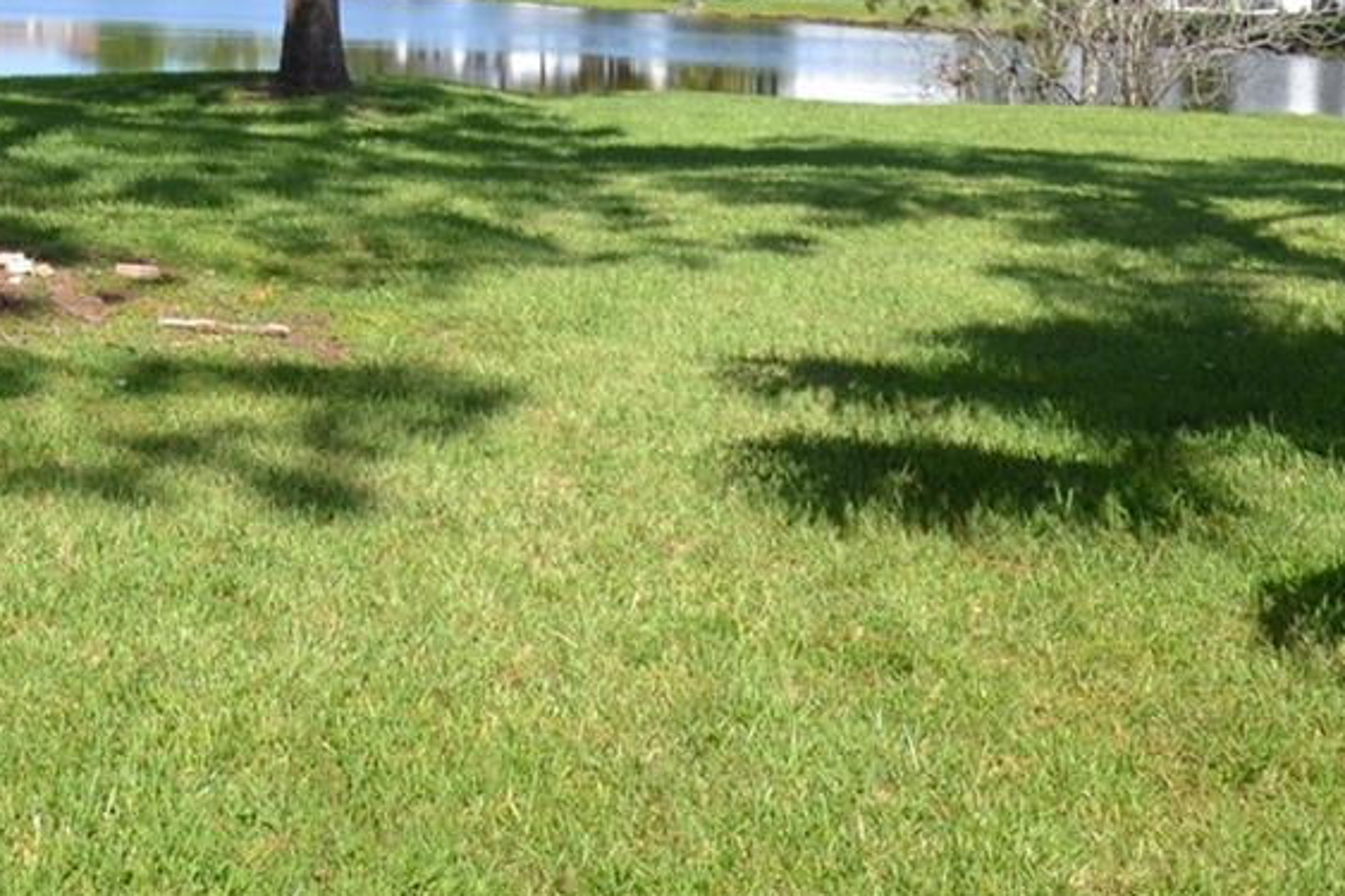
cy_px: -303
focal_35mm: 55
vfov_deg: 21.7
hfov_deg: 33.2
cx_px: 24
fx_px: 2070
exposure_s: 1/200
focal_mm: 13
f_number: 7.1
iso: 100
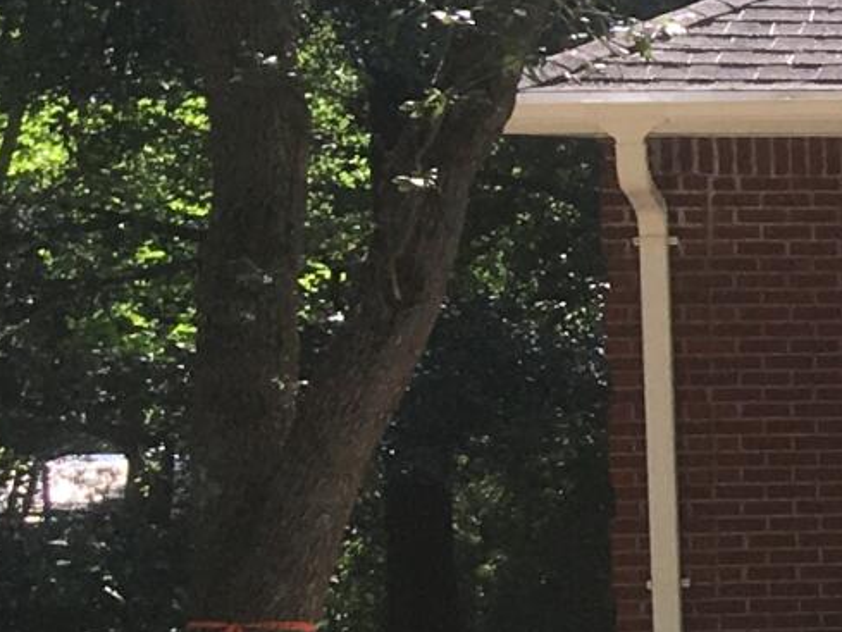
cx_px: 2447
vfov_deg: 8.3
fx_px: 4331
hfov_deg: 9.1
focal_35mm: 178
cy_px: 400
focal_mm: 4.15
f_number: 2.2
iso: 25
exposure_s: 1/337
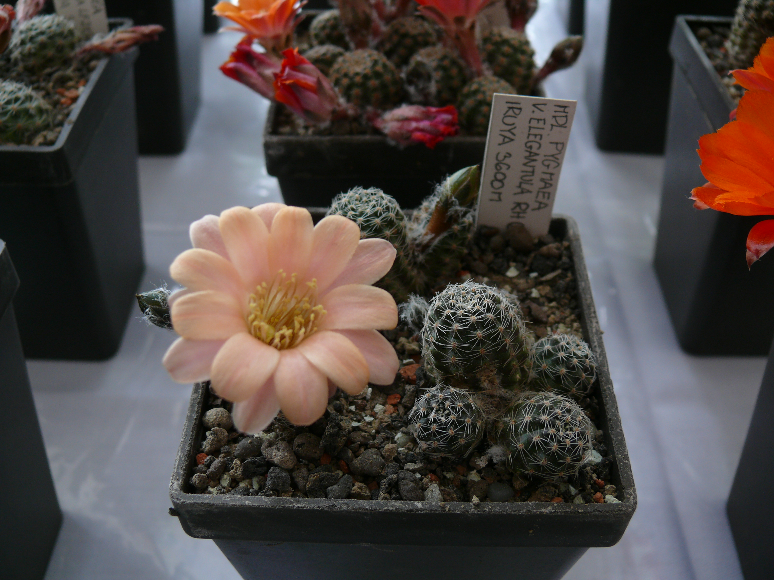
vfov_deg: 40.7
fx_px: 783
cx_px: 387
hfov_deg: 52.6
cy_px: 290
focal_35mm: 35
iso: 100
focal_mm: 7.4
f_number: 3.6
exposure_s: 1/100
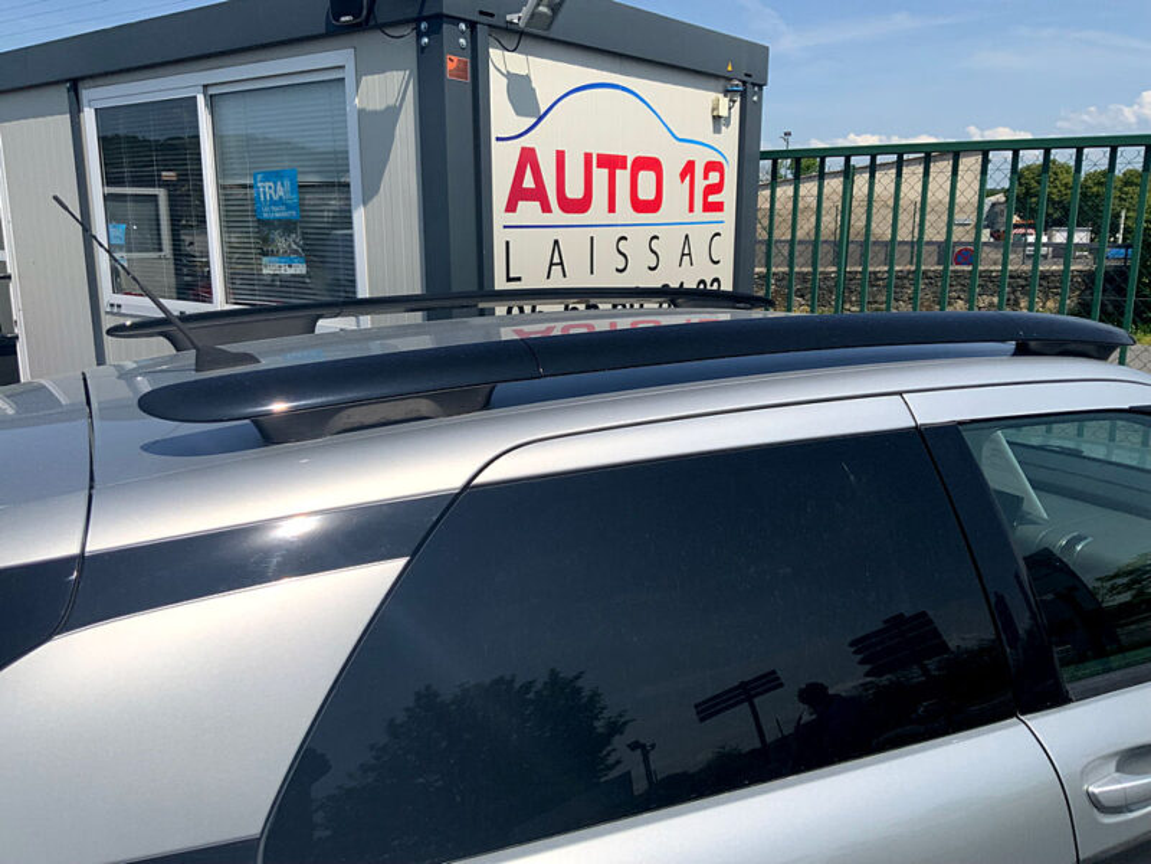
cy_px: 432
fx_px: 964
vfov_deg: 48.2
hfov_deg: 61.7
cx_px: 576
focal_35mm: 29
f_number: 1.8
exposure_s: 1/3788
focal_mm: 3
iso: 20
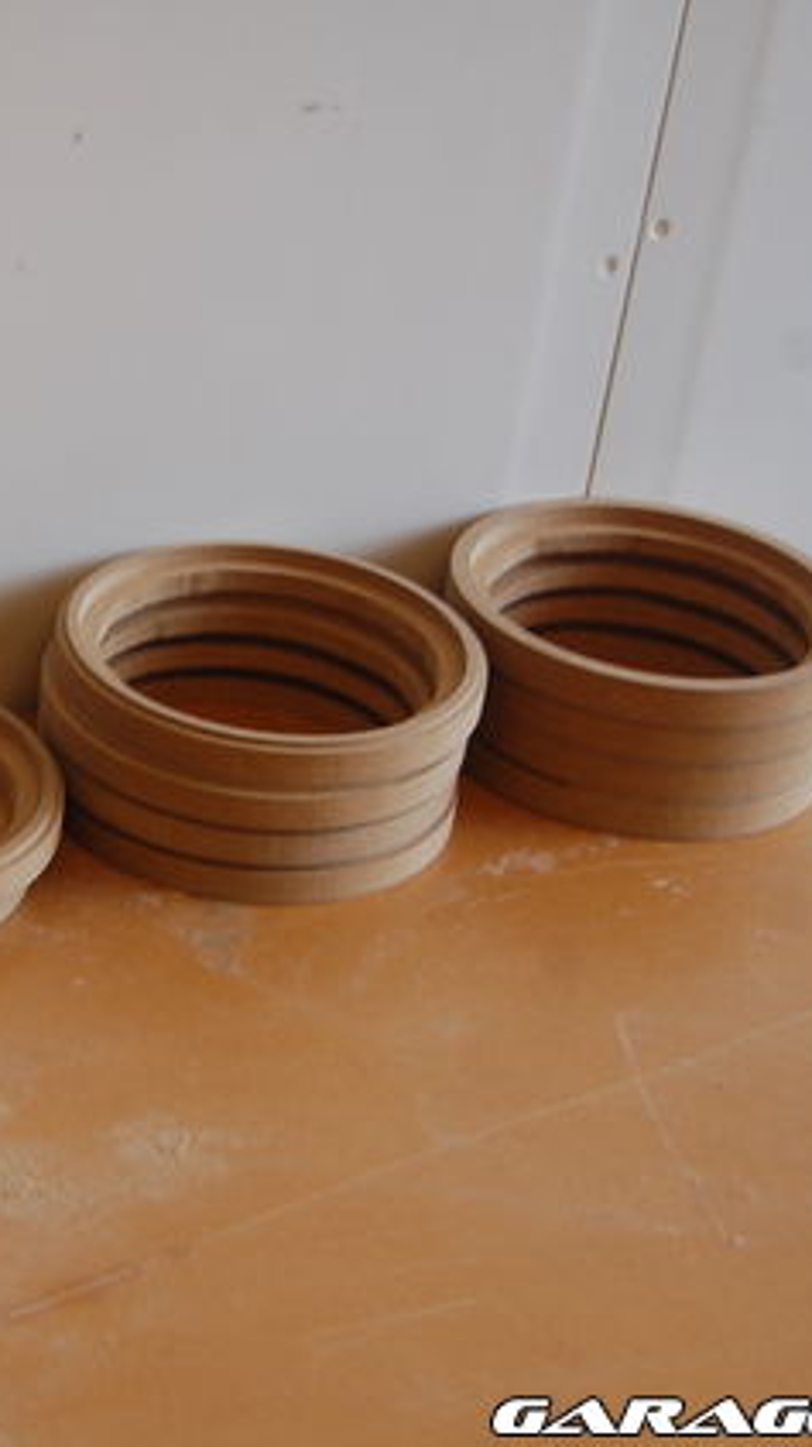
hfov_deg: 16.0
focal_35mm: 74
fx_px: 2828
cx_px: -17
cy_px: 724
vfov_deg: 28.7
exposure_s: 1/50
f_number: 4.5
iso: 400
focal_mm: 31
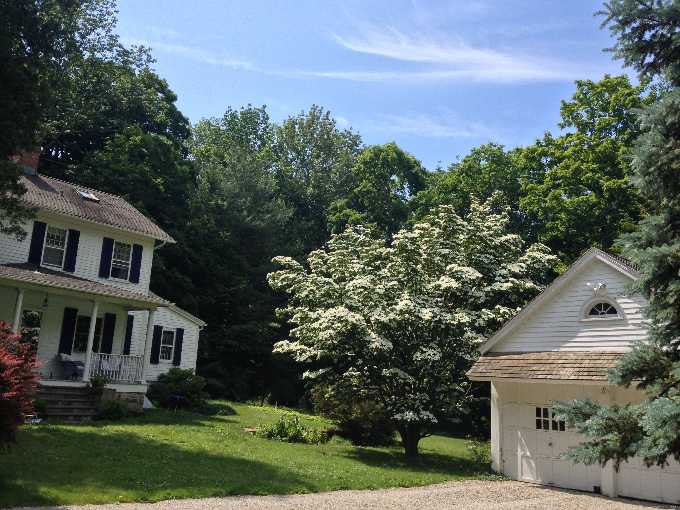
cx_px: 340
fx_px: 688
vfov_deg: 40.7
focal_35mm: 35
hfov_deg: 52.6
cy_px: 255
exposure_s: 1/1416
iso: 50
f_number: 2.4
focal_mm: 4.28
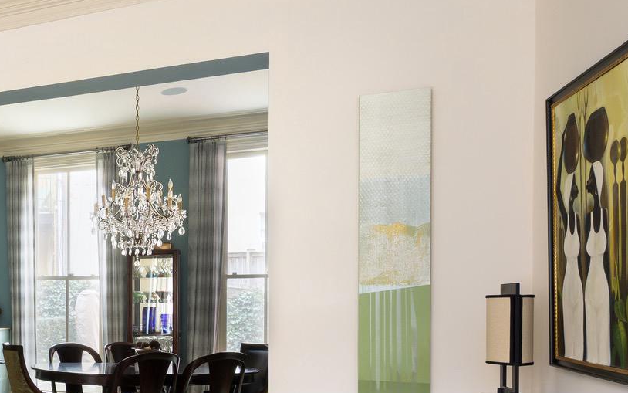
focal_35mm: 41
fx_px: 702
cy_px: 300
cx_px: -132
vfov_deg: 30.7
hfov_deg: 36.6
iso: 800
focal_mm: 16
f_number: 13
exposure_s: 1/30
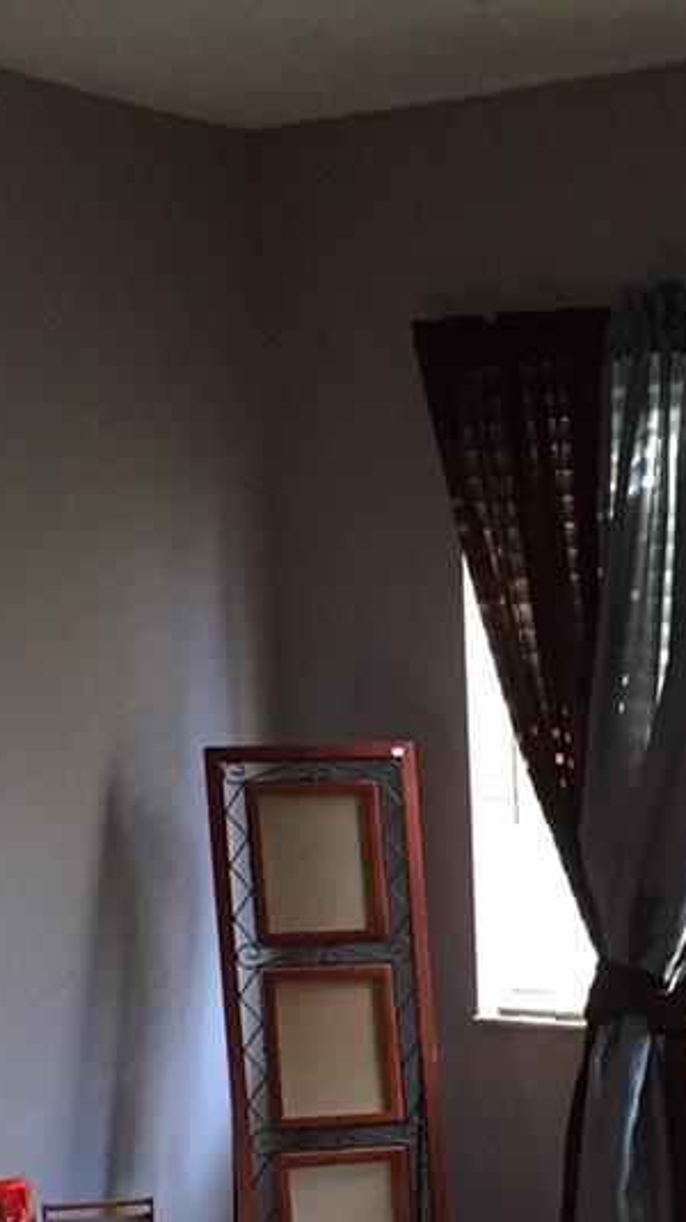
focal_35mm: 71
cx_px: 615
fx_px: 2298
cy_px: 1135
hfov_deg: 16.8
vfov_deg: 28.4
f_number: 2.2
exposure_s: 1/30
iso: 200
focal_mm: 4.15
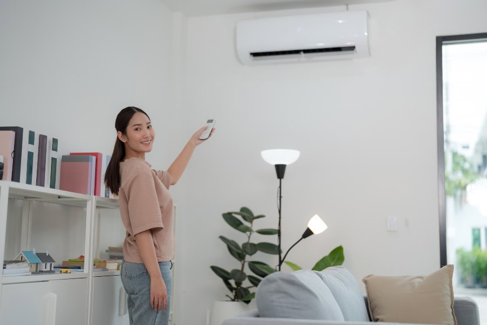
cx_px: 244
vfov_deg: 27.0
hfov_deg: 39.6
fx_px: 676
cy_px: 162
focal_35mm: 50
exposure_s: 1/200
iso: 100
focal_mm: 50
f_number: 1.4
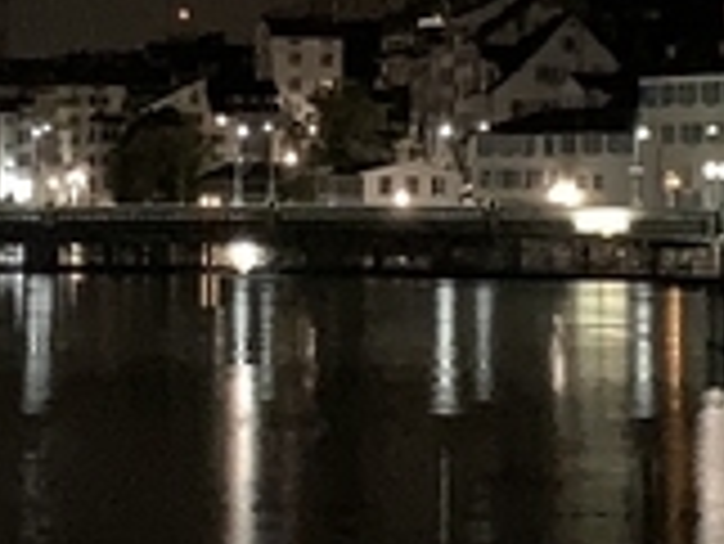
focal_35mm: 194
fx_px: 4061
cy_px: -22
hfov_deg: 10.1
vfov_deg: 7.6
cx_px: 90
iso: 640
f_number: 1.8
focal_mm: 4.25
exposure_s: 1/4
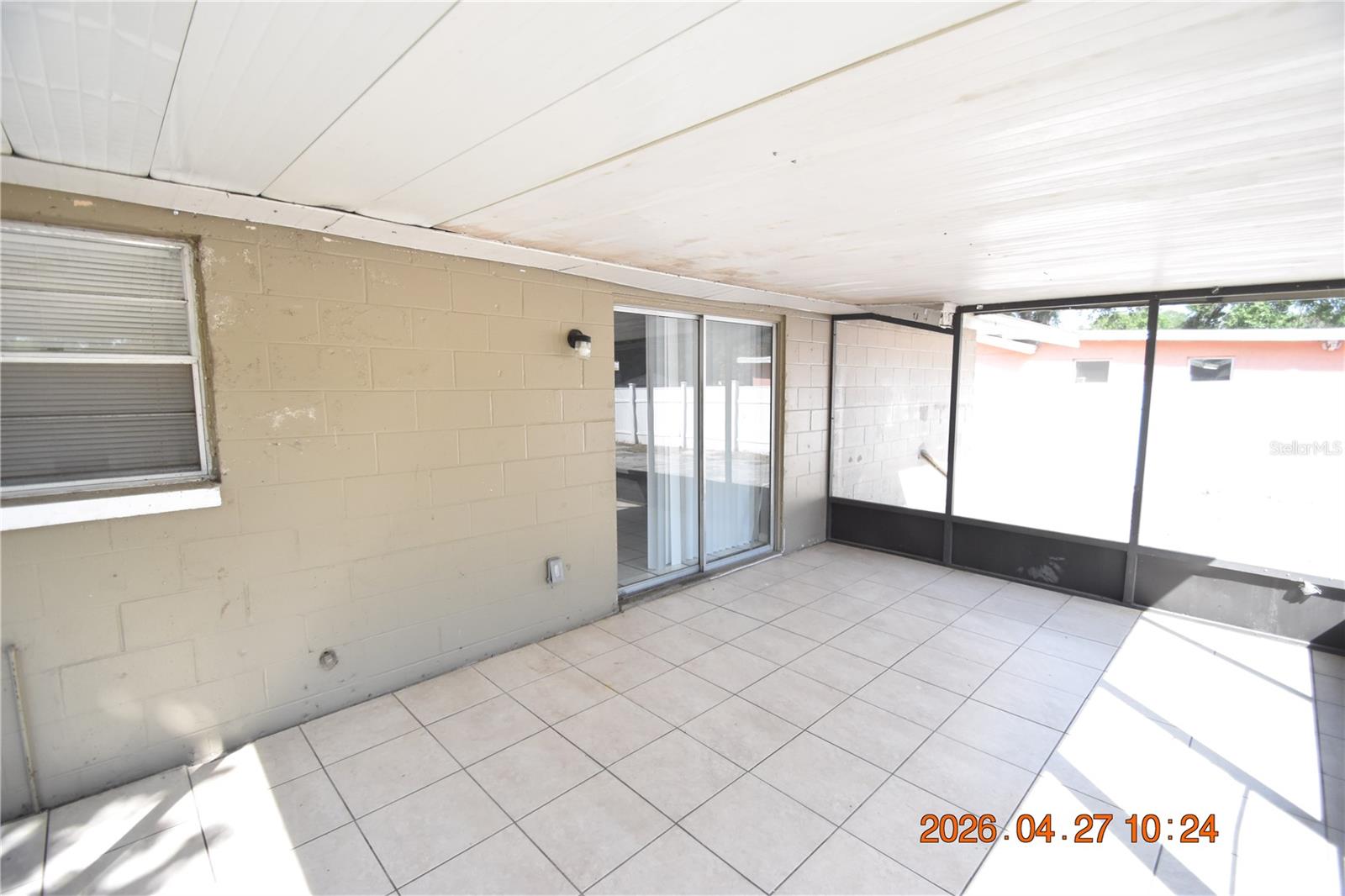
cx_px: 672
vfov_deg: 77.3
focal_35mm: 15
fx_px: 560
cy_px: 448
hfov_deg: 100.4
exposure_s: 1/500
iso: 800
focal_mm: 10
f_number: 3.5
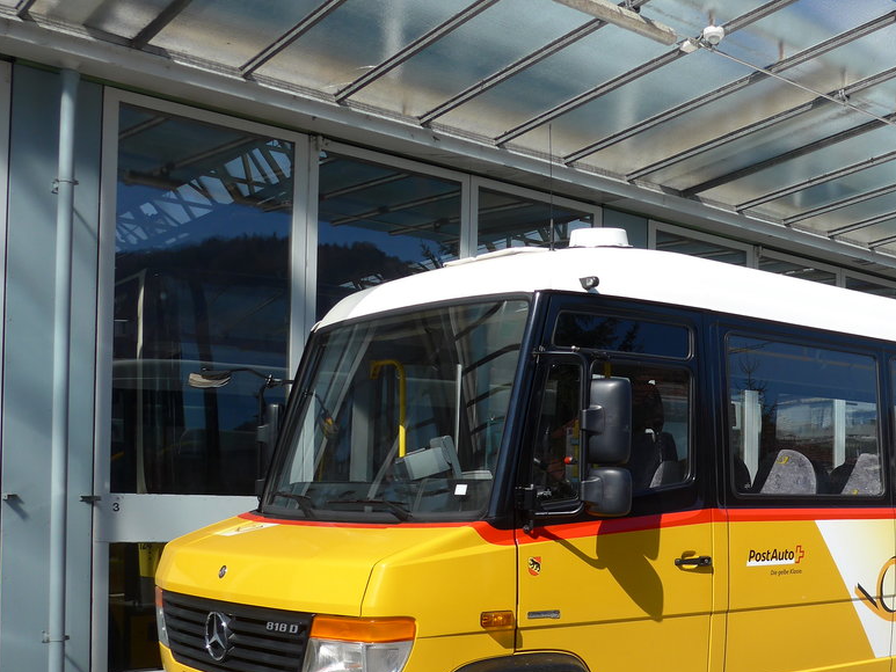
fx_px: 1165
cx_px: 672
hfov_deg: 40.9
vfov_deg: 31.6
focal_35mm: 45
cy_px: 503
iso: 80
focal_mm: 6
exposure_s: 1/1600
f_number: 2.8
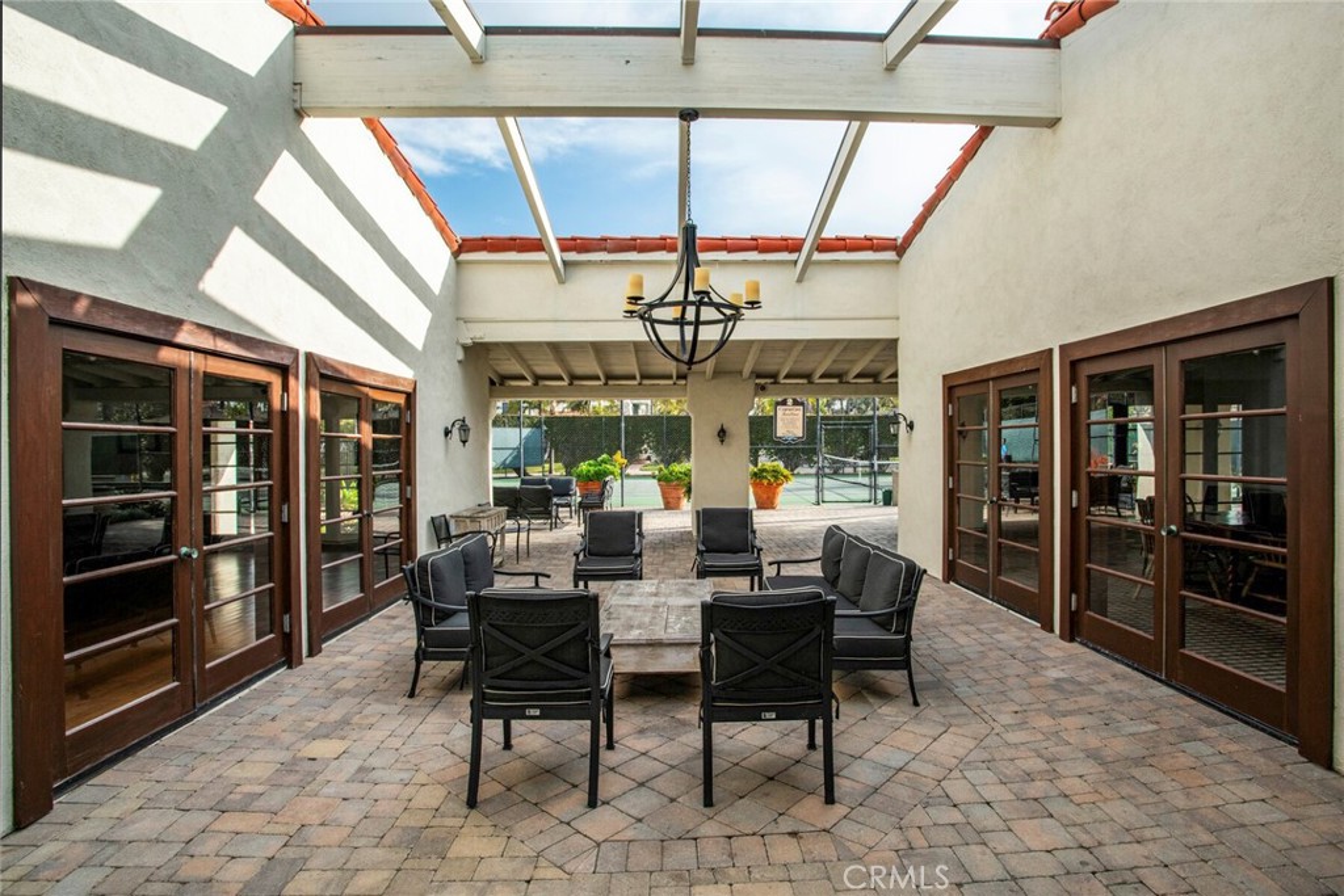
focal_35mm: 17
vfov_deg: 70.5
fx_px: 635
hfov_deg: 93.3
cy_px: 448
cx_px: 672
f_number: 9
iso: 640
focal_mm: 17
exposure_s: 1/640
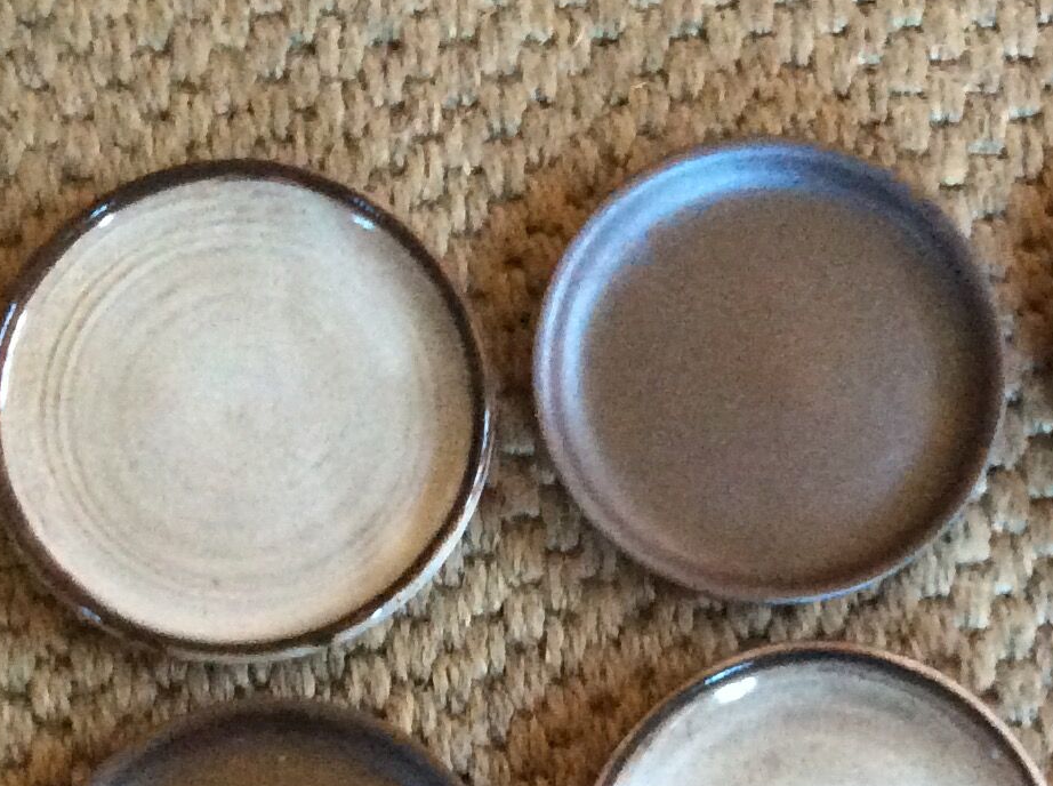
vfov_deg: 16.1
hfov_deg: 21.7
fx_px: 2733
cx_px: 740
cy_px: 731
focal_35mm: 90
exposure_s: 1/25
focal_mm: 3.3
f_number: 2.4
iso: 320
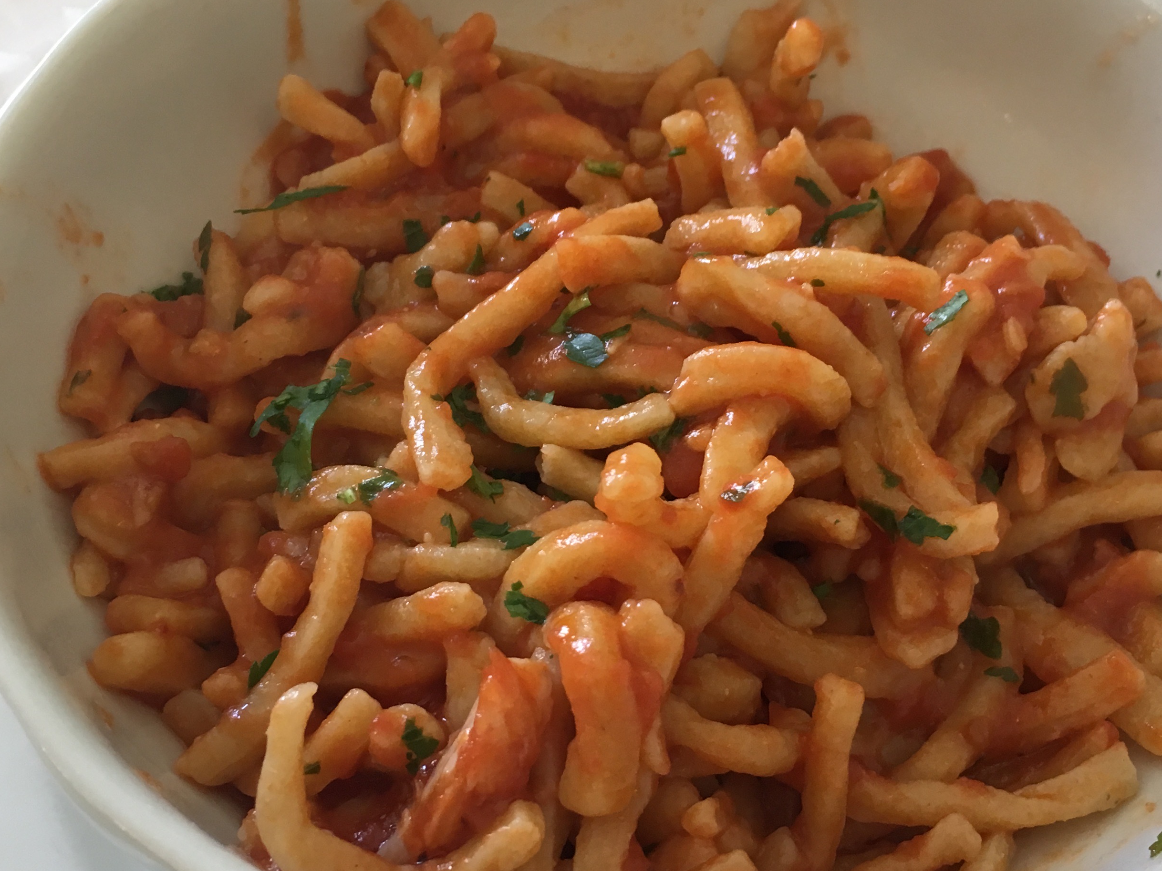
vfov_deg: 30.3
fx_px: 1611
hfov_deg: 39.6
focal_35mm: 48
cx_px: 643
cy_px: 418
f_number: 2.2
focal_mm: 4.15
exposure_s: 1/33
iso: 80
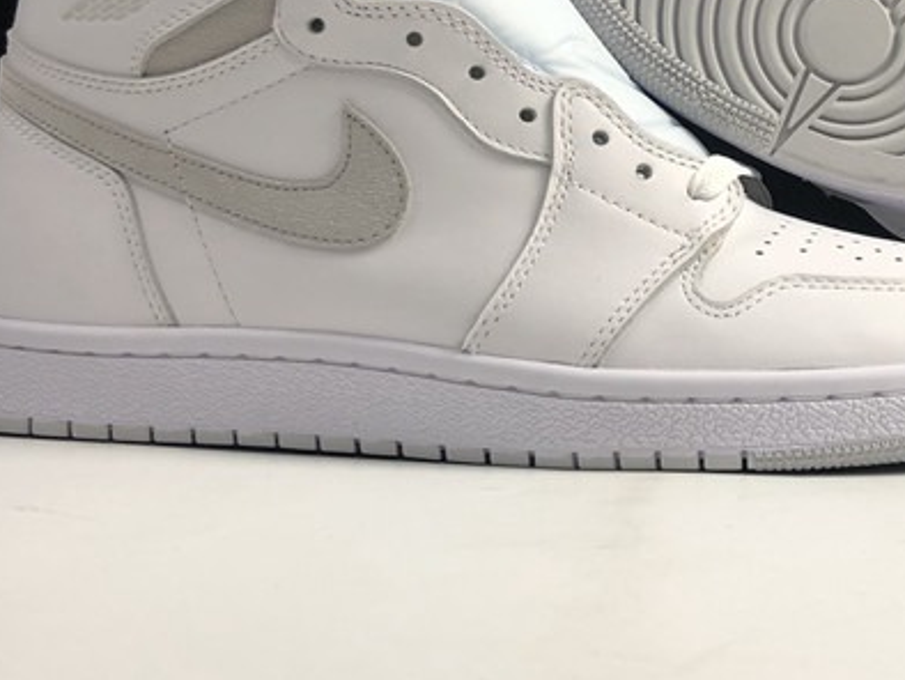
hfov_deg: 26.7
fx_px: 1857
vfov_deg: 20.4
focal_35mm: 71
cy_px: 96
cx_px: 765
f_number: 1.8
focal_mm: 4
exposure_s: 1/50
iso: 25
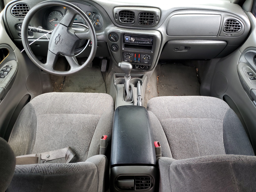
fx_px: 192
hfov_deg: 67.3
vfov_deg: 53.1
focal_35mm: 26
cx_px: 128
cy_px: 96
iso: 72
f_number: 1.5
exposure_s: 1/60.2
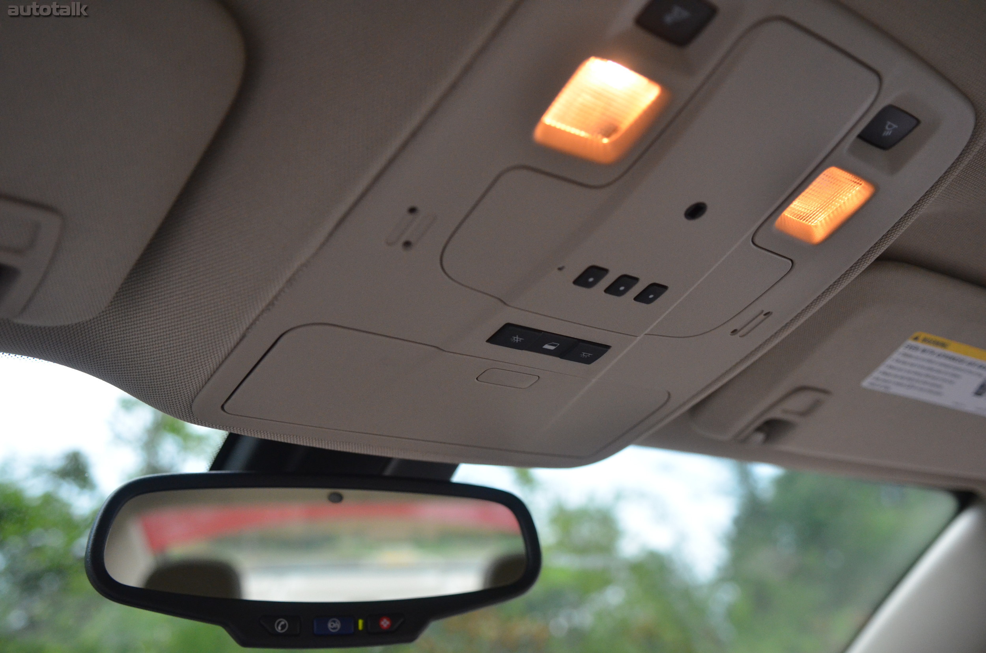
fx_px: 943
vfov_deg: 38.2
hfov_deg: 55.2
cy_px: 326
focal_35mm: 34
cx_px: 493
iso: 1600
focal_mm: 23
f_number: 2.8
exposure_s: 1/320
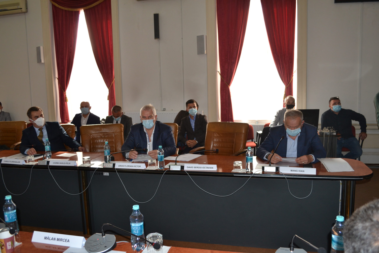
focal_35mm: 30
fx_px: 316
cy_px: 126
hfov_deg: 61.9
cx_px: 190
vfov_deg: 43.6
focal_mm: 20
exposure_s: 1/80
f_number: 4
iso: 400
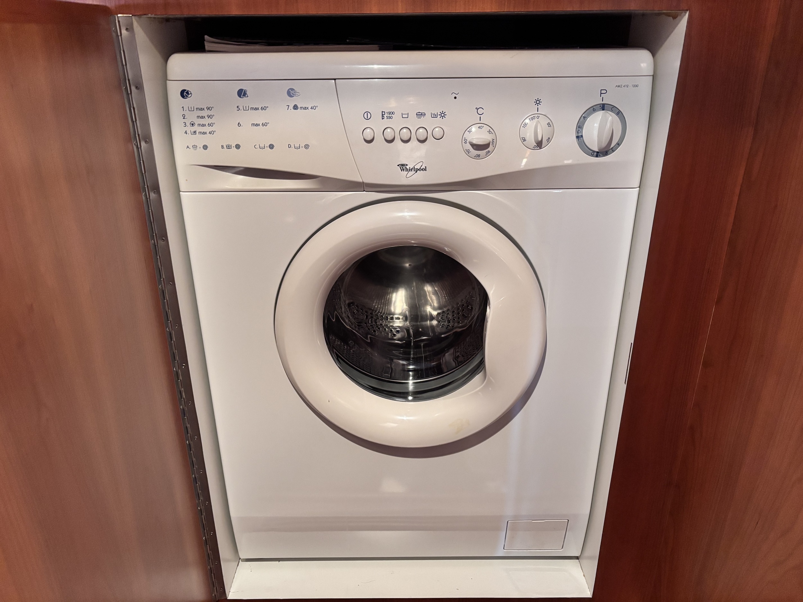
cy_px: 301
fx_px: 603
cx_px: 402
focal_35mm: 26
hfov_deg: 67.3
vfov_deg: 53.1
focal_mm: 5.96
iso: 640
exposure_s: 1/40
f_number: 1.6
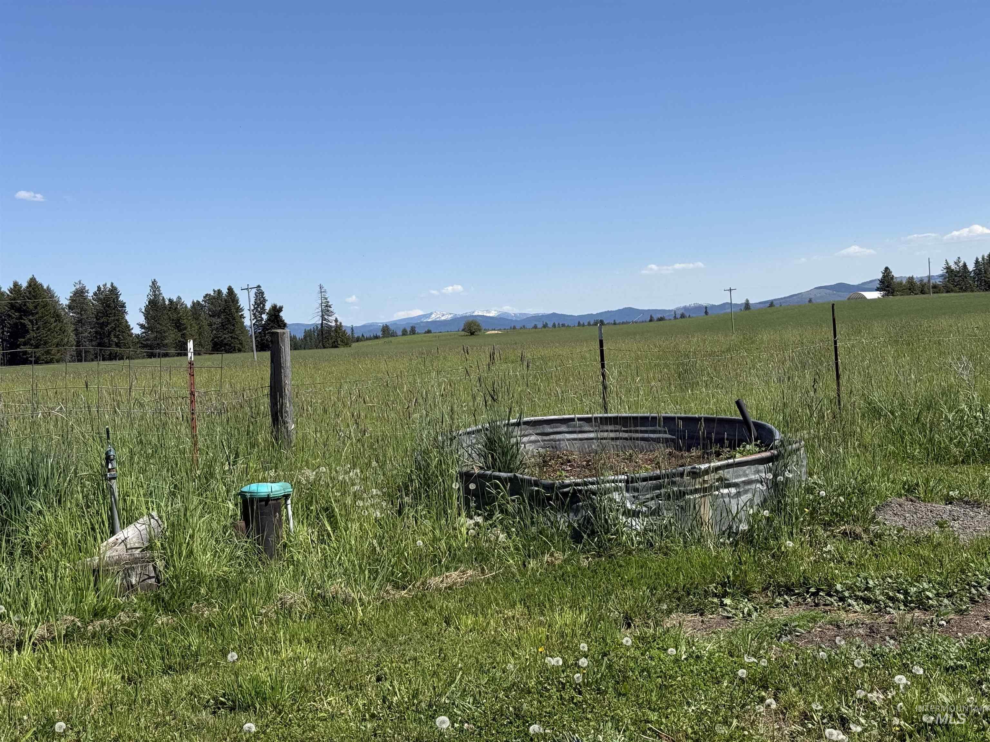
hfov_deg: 39.7
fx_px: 1373
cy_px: 371
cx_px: 495
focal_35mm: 48
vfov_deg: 30.3
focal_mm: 6.76
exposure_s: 1/4878
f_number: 1.78
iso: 64
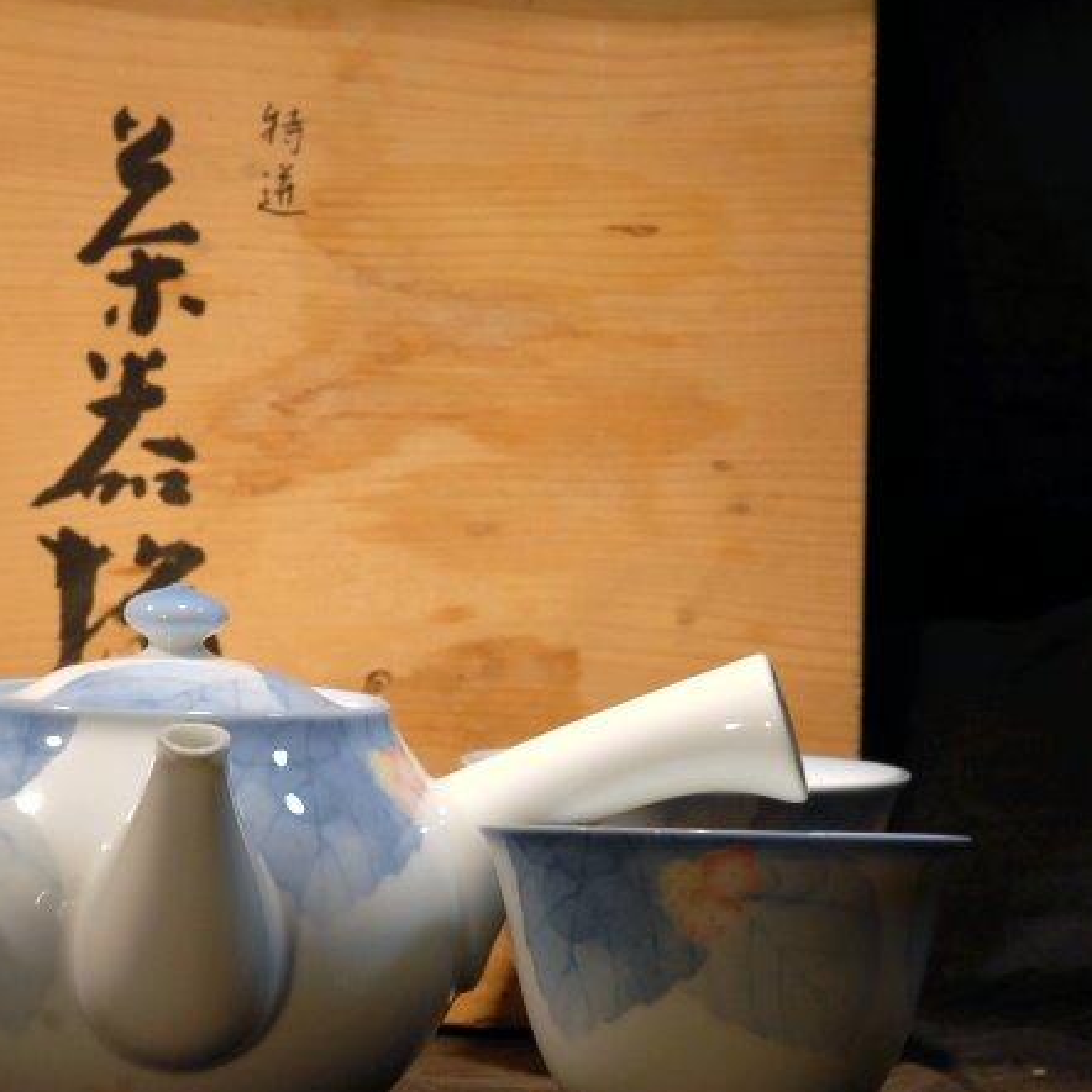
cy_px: 687
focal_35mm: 258
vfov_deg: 6.8
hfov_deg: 6.8
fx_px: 9202
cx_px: 196
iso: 400
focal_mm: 105
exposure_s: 1/40
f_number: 13
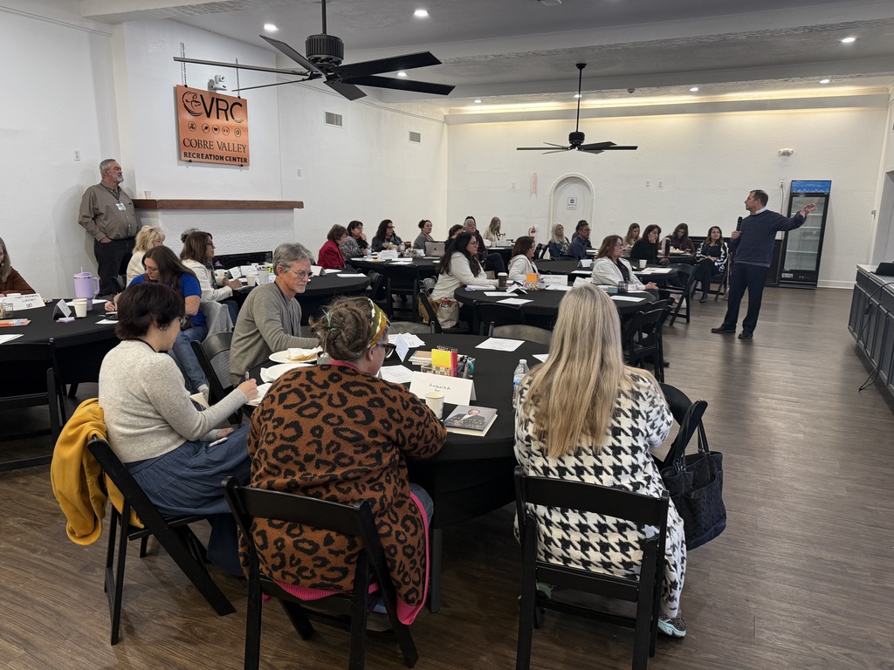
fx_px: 620
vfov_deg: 56.8
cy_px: 335
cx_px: 447
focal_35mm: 24
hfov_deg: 71.6
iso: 200
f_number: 1.78
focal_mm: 6.76
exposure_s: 1/60
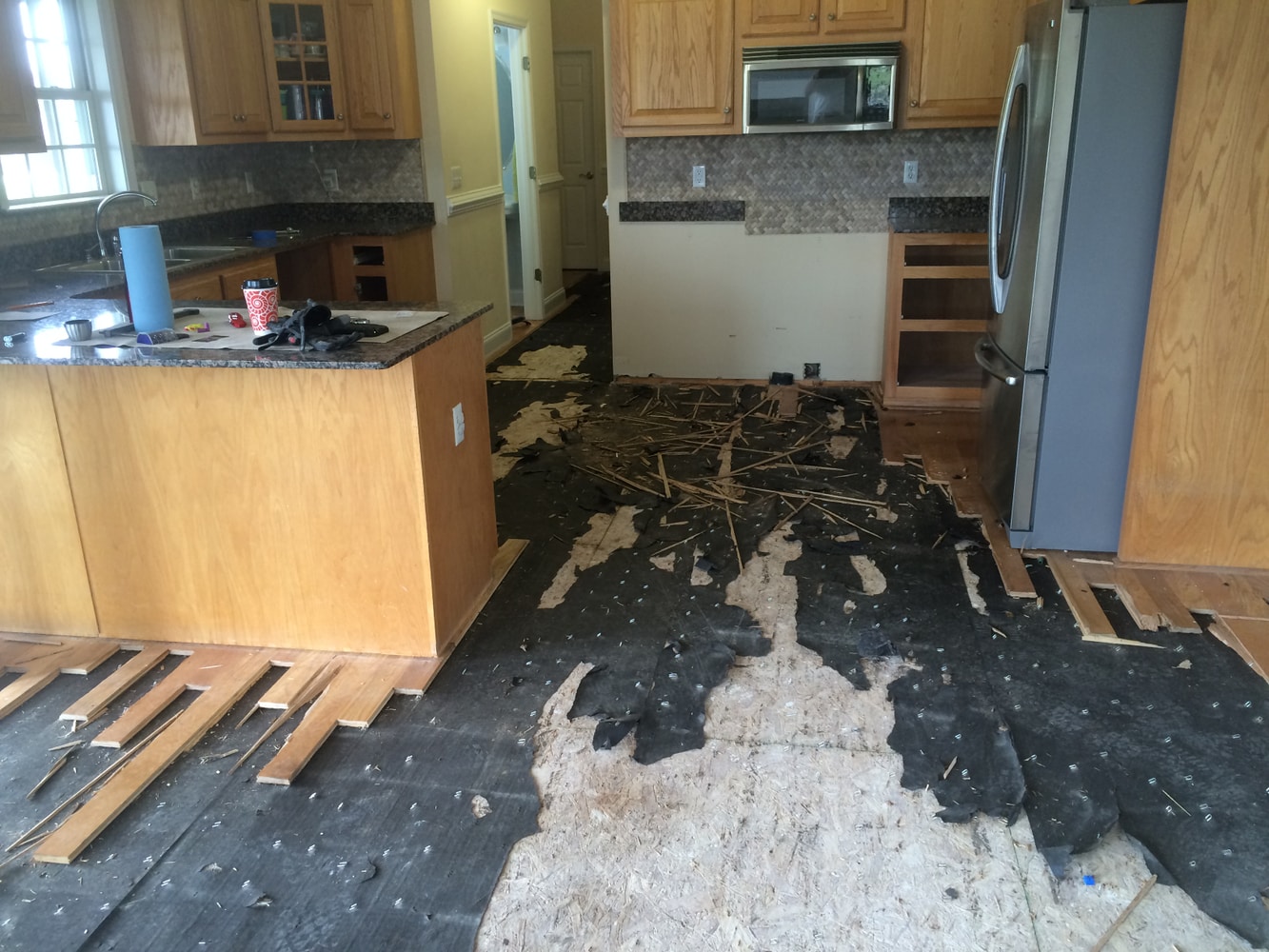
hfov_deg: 61.7
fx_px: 1063
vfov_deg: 48.2
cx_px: 634
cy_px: 476
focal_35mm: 29
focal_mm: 4.15
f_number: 2.2
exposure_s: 1/30
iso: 80
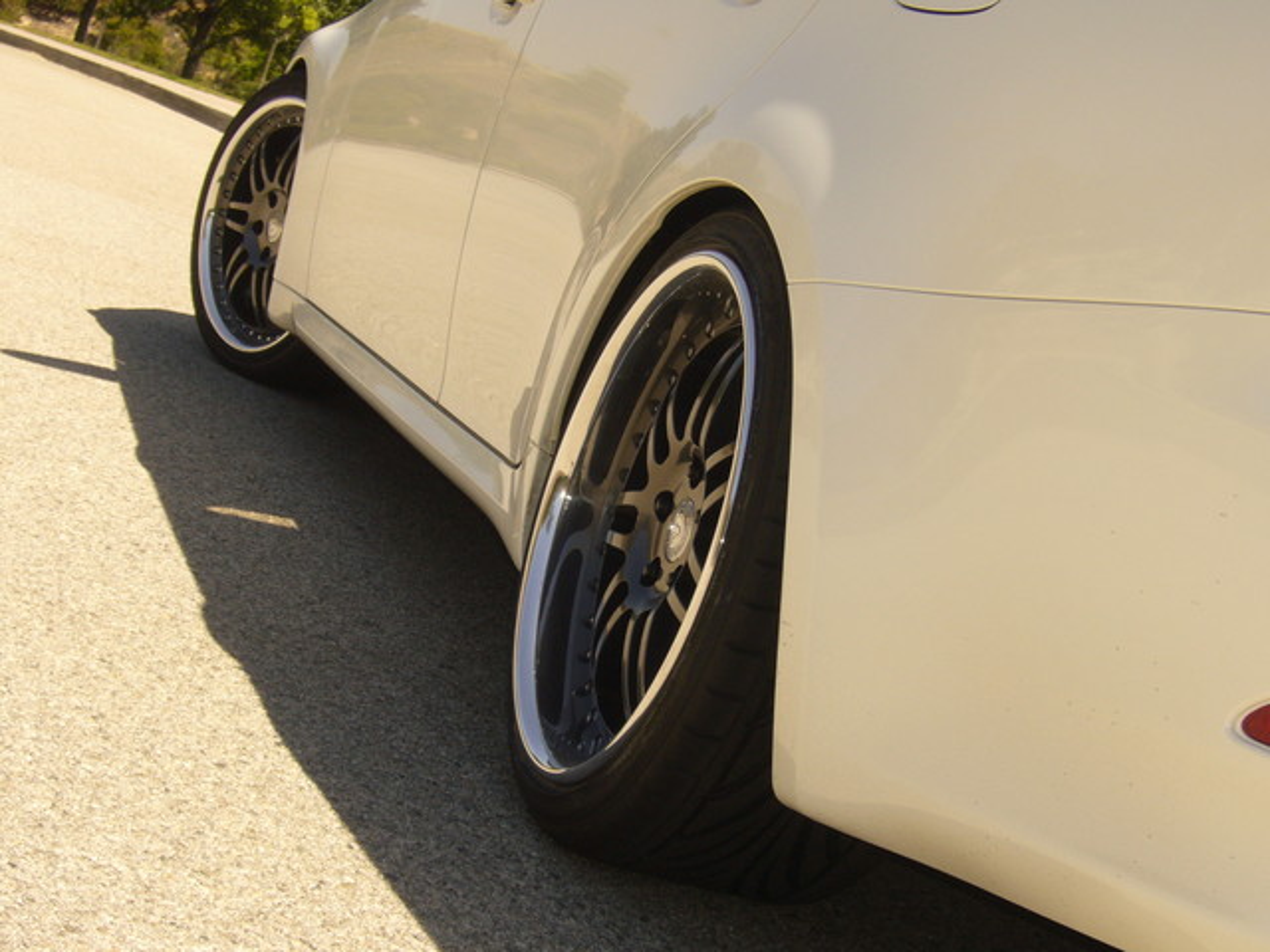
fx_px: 2421
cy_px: 476
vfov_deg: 22.3
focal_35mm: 66
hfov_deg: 29.4
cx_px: 635
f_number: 7.7
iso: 80
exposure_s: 1/200
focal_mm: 10.9
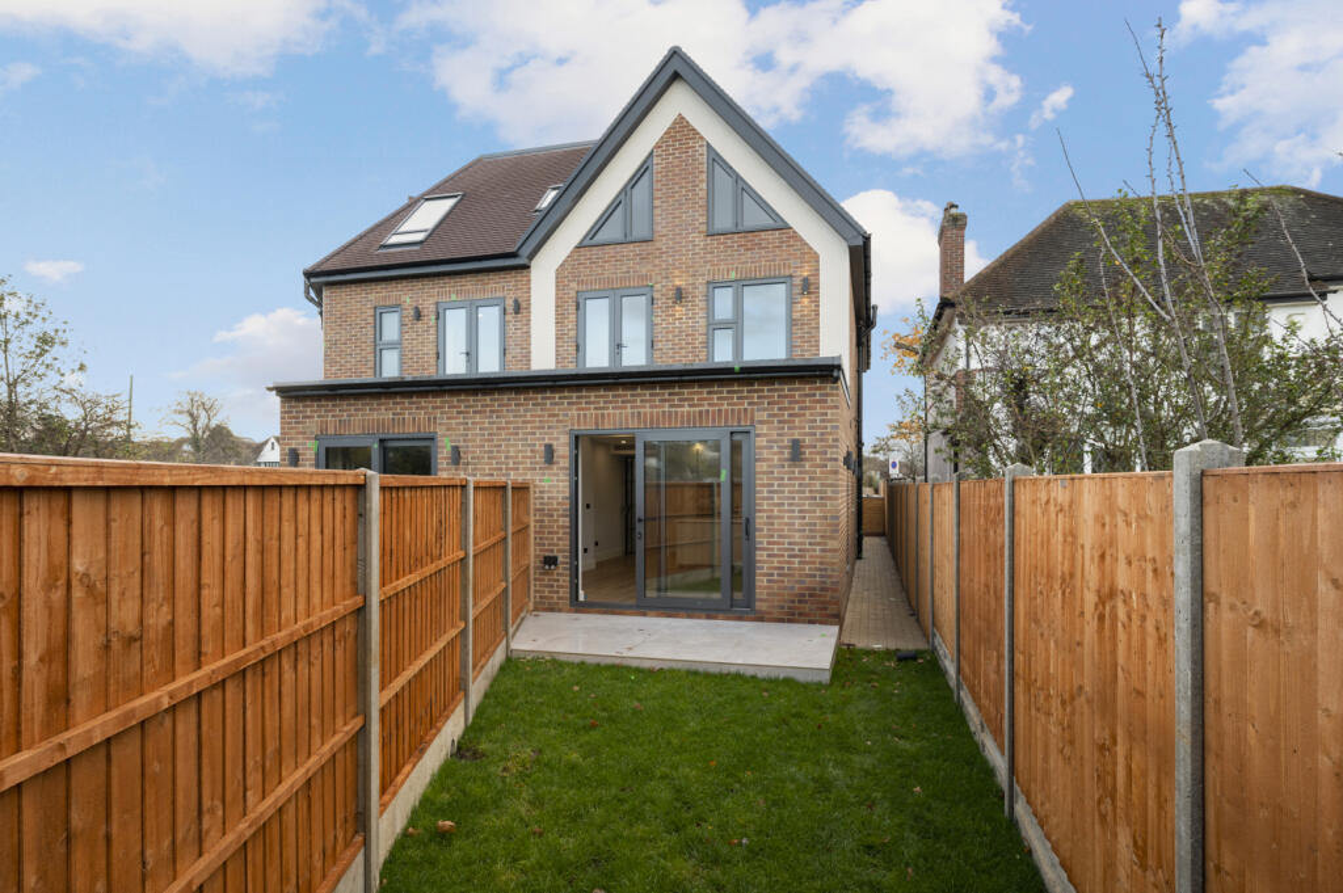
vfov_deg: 68.8
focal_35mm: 18
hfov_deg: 91.7
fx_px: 652
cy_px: 446
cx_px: 672
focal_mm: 17.5
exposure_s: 1/50
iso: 250
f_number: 8
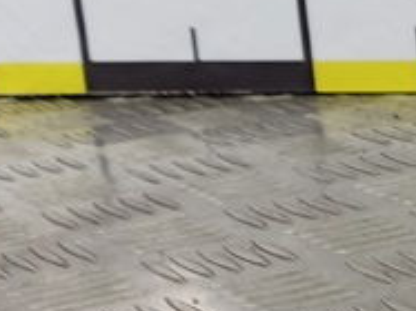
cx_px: 1003
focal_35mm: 126
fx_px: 1513
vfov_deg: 11.7
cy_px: 200
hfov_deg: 12.3
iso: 98
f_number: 1.6
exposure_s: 1/33.3
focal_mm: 4.11
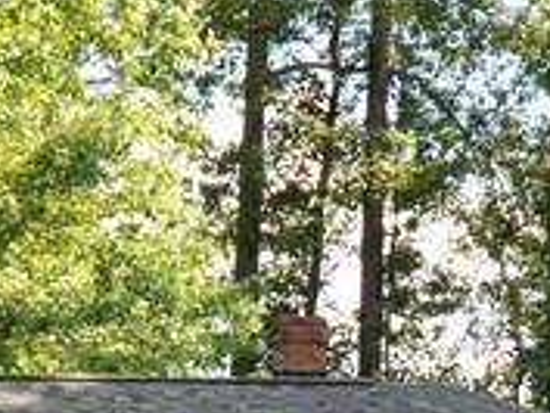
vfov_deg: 8.2
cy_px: 596
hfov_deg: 11.1
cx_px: 460
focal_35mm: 177
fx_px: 2814
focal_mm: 20
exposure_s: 1/200
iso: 200
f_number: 7.1
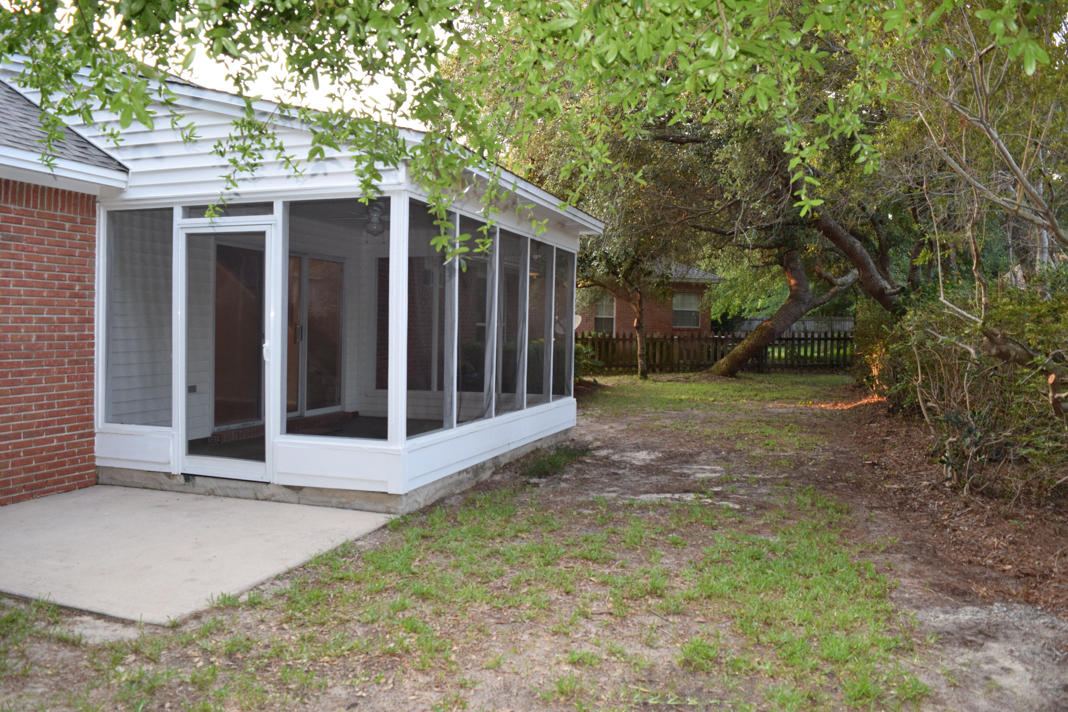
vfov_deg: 47.9
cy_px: 356
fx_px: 801
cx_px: 534
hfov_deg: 67.4
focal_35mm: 27
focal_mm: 18
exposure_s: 1/125
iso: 720
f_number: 5.6
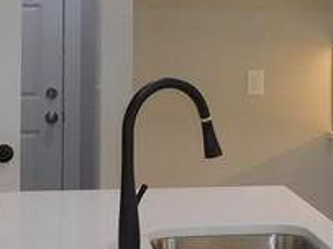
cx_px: 476
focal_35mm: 126
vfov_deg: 11.7
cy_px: 38
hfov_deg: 14.7
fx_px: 1211
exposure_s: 1/60
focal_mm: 4.5
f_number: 3.4
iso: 125
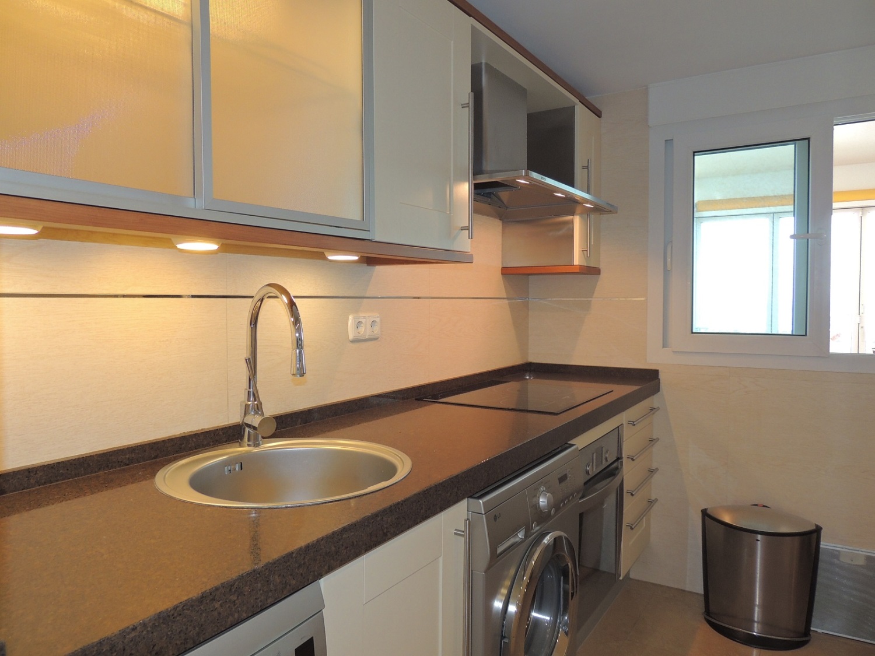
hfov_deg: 71.6
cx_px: 438
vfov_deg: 56.8
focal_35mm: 24
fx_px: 607
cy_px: 328
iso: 180
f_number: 3
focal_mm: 4.3
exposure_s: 1/40
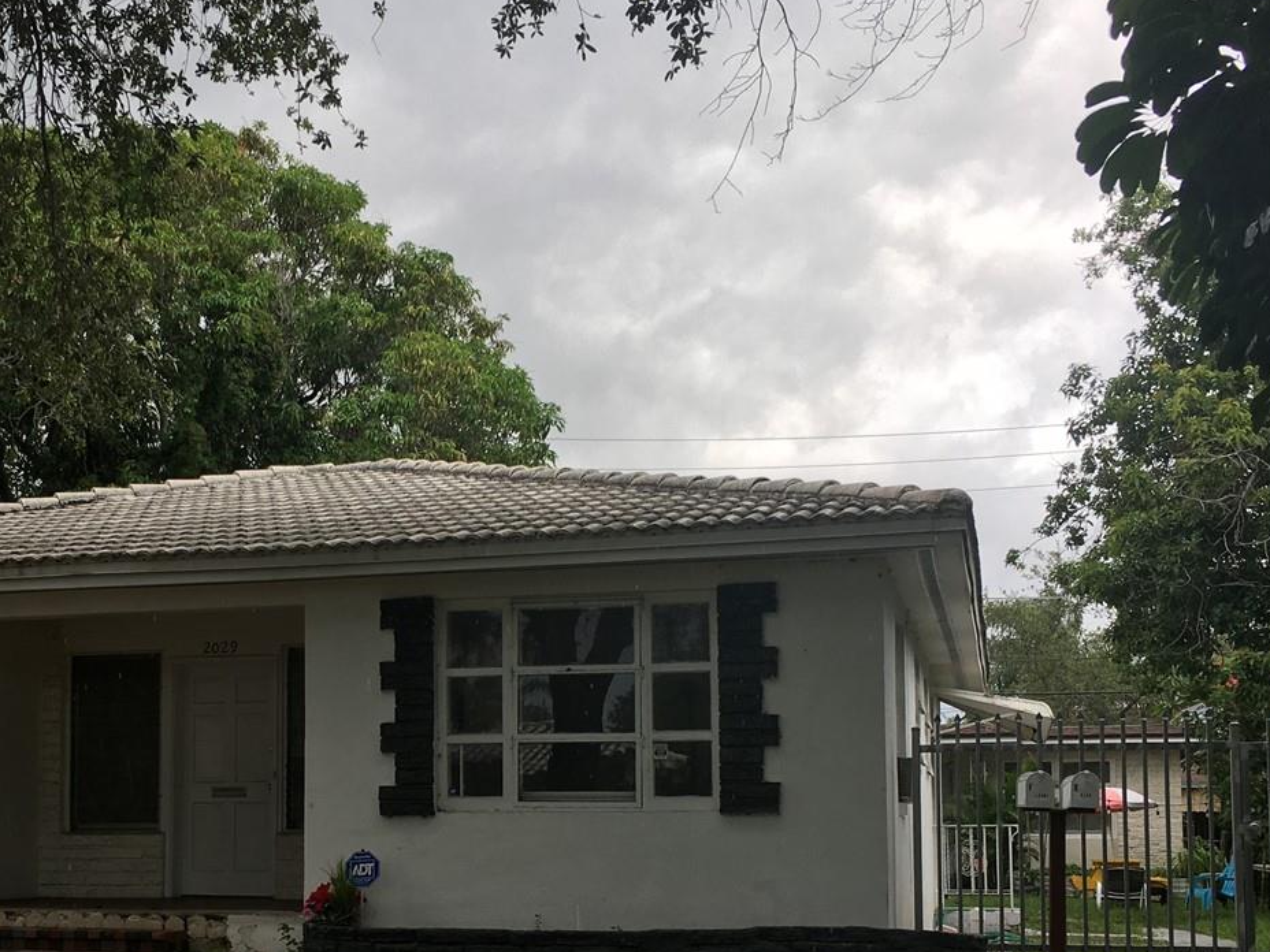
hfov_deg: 37.6
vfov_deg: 28.6
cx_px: 393
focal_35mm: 50
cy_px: 739
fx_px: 1834
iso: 25
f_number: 2.2
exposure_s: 1/712
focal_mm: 4.15
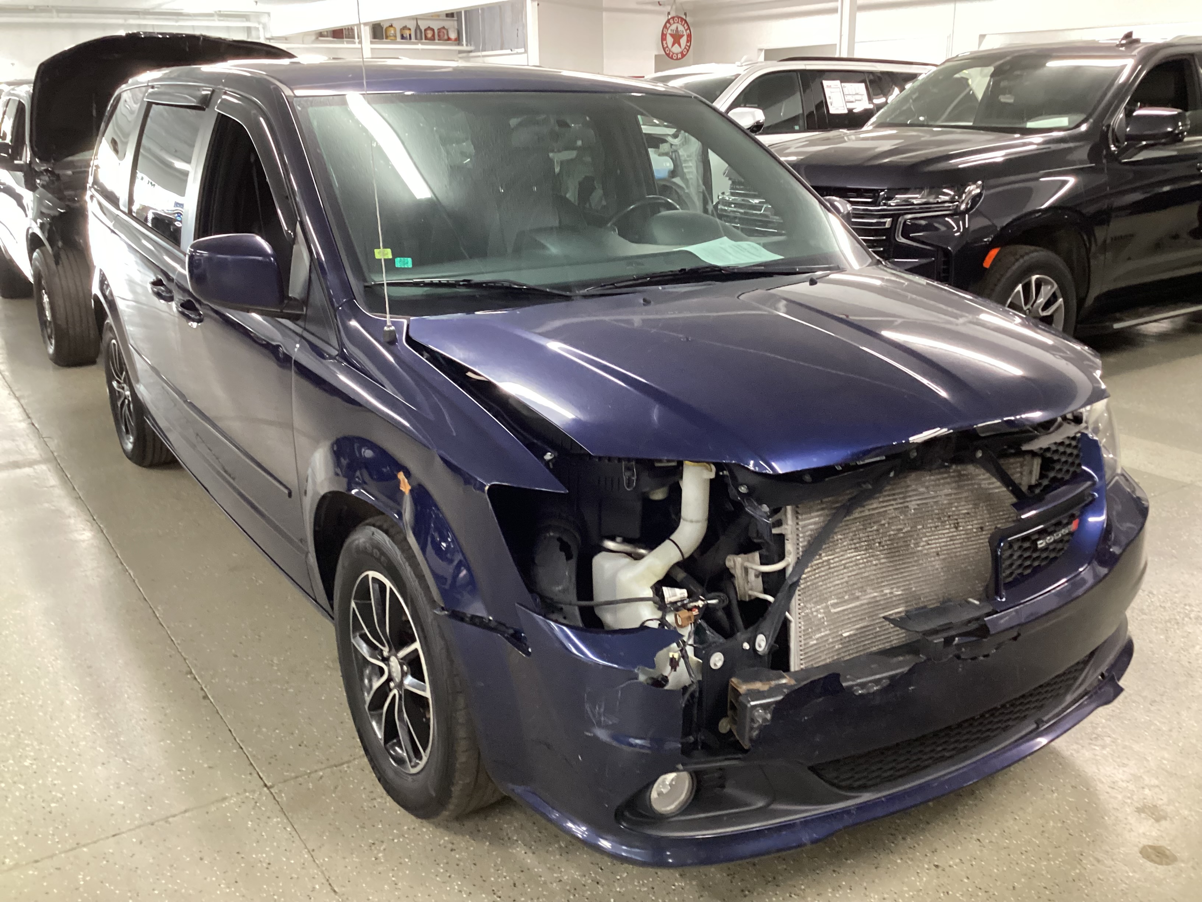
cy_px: 451
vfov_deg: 45.4
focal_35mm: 31
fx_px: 1076
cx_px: 601
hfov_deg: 58.4
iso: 400
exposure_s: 1/30
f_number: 2.4
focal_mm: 3.3
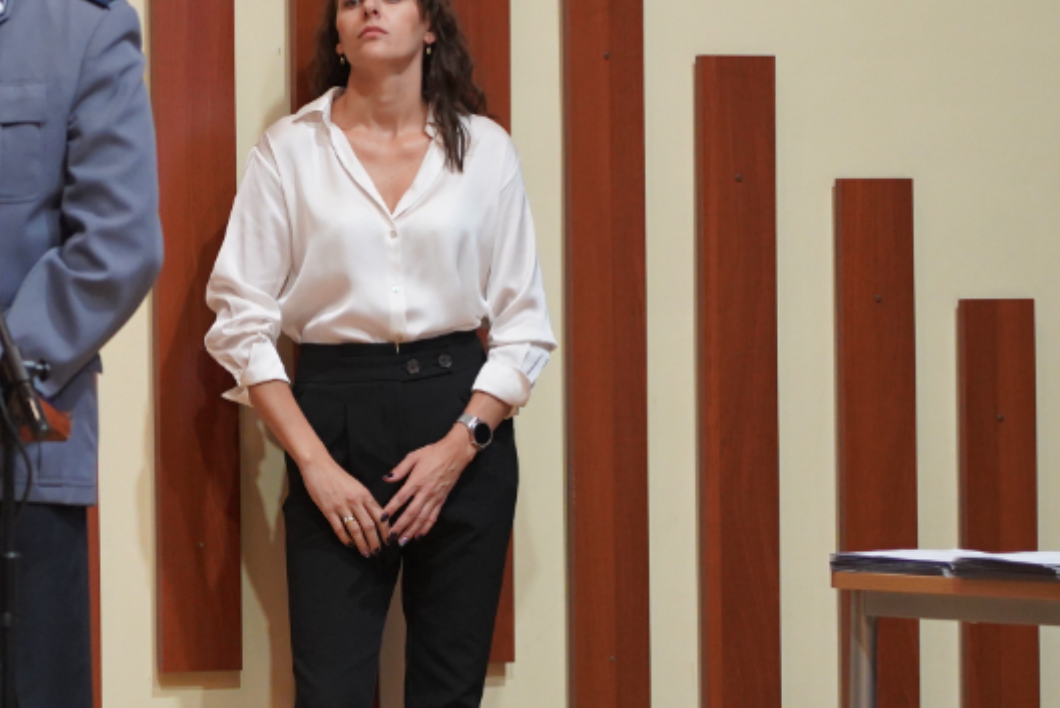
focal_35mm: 258
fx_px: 7598
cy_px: 370
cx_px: 68
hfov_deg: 8.0
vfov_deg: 5.3
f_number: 4
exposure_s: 1/160
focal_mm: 105
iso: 2500
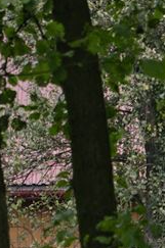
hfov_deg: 1.0
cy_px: 514
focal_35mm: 1331
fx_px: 9191
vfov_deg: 1.5
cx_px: 206
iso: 100
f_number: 5.6
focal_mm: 135
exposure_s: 1/200
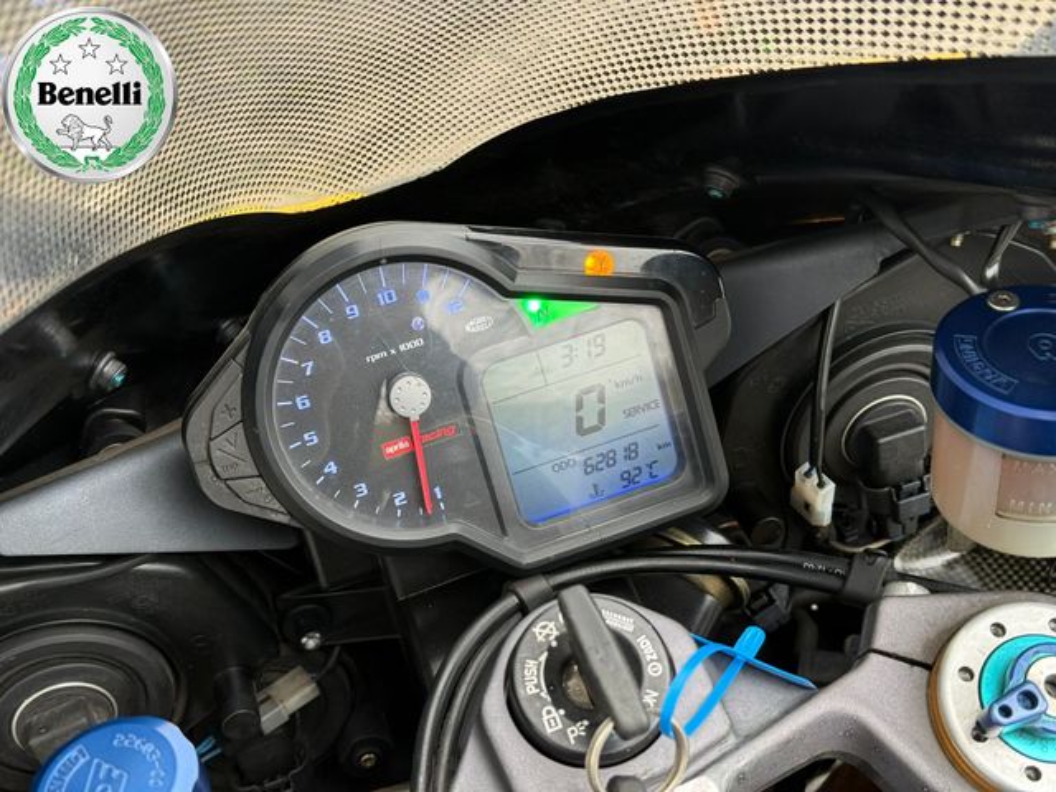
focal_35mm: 48
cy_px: 396
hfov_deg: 39.7
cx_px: 528
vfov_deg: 30.3
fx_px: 1464
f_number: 1.78
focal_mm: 6.76
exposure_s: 1/60
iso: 125
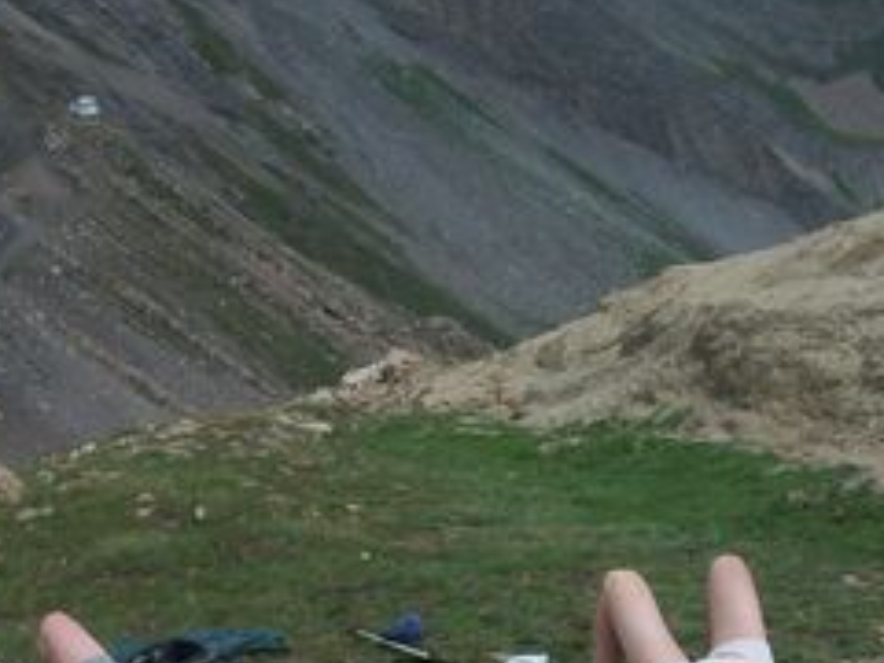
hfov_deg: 28.5
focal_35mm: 68
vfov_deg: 21.2
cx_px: 538
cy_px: 586
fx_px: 1737
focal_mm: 5.7
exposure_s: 1/640
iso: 80
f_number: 5.5
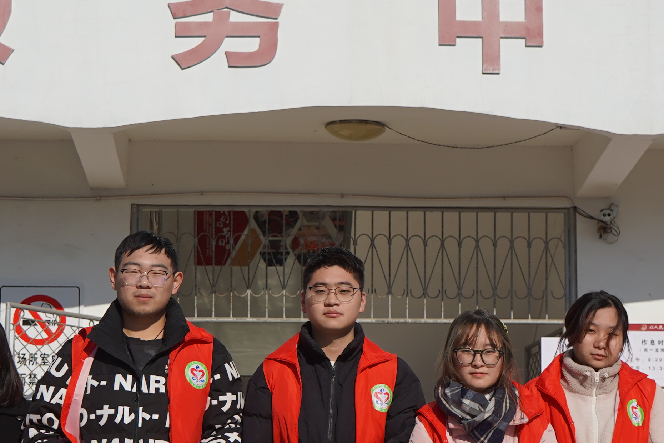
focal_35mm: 100
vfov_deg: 13.7
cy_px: 278
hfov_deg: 20.4
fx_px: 1844
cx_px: 325
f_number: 5
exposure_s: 1/1600
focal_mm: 31
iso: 100
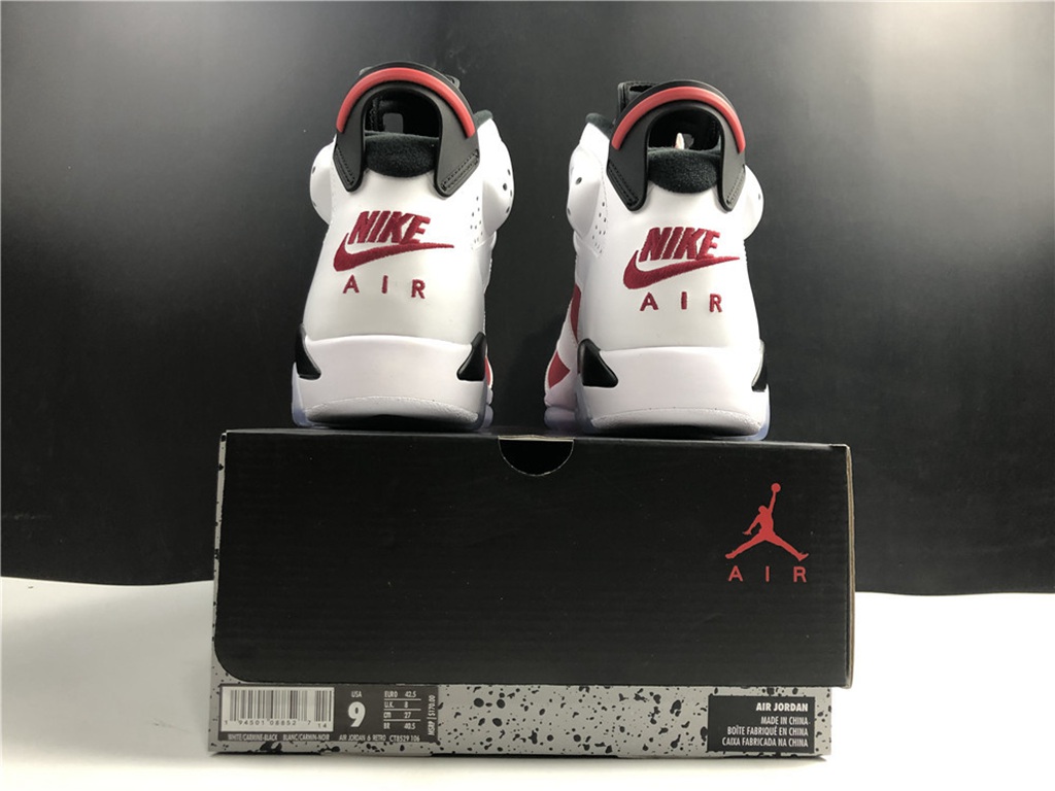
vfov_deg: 49.7
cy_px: 396
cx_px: 528
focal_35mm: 28
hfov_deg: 63.4
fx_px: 853
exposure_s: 1/25
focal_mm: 4
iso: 32
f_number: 1.8
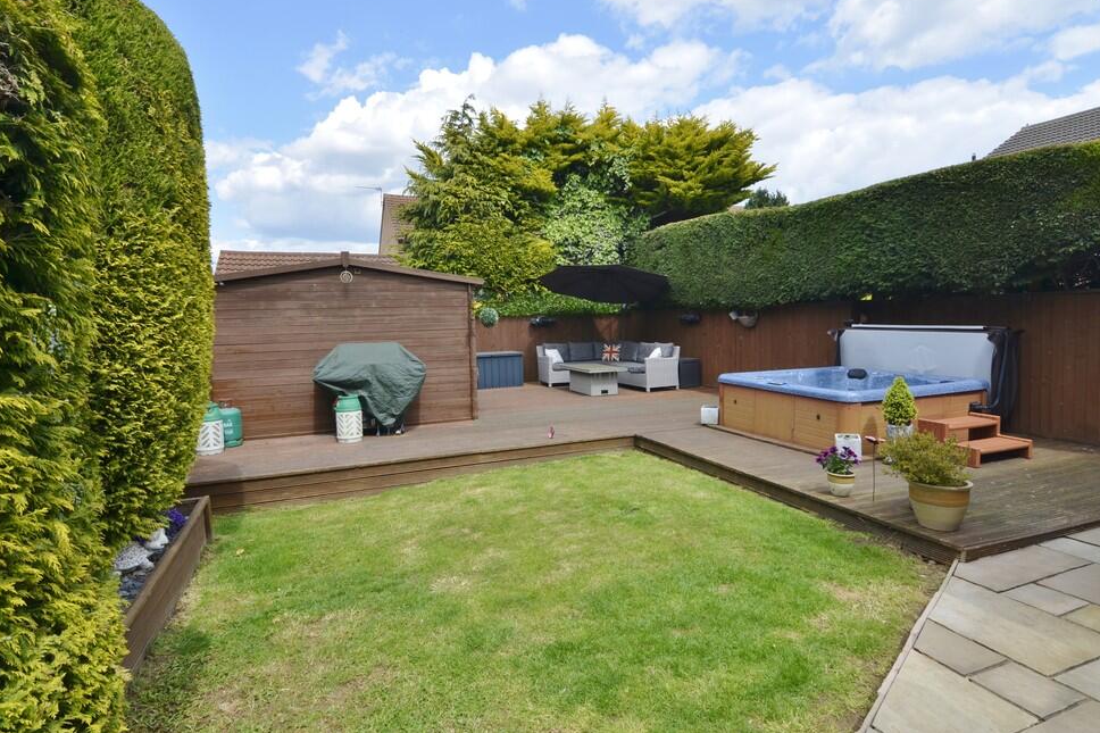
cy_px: 350
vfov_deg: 64.5
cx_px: 545
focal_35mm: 19
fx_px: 580
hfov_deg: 86.9
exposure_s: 1/250
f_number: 8
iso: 180
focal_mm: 12
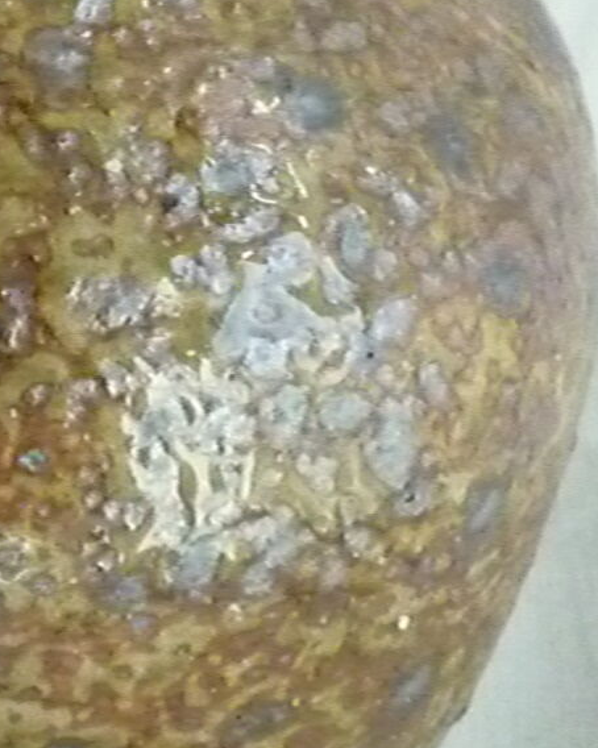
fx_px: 1948
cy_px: 24
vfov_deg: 21.1
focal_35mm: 88
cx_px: -265
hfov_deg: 16.1
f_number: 4
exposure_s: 1/500
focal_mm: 4.4
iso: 1600
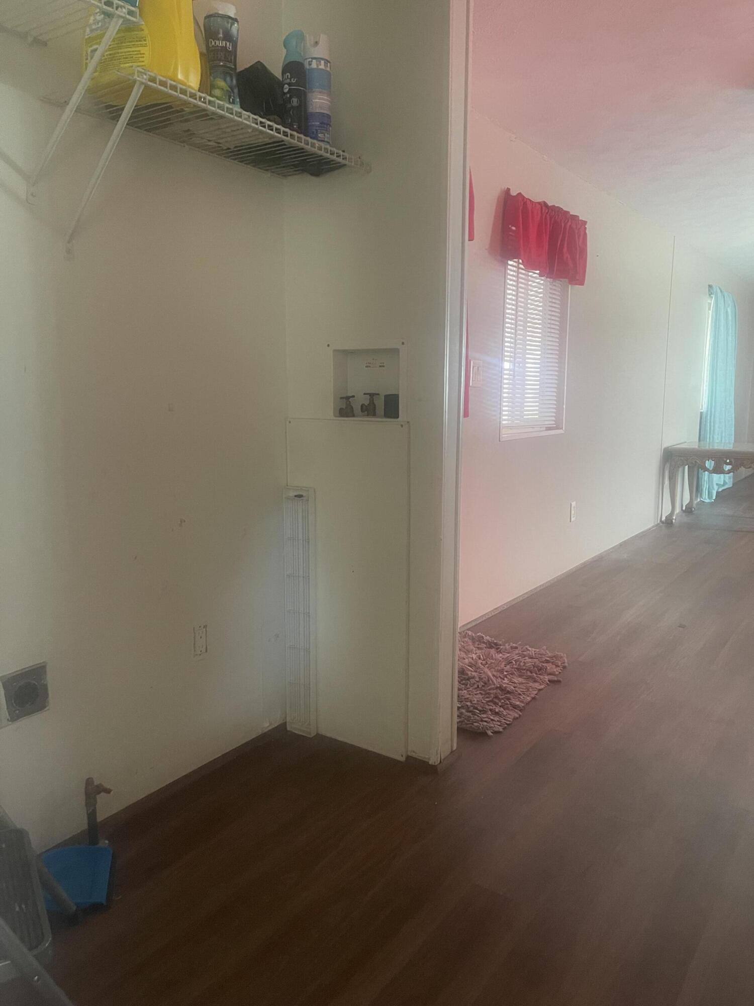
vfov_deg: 67.3
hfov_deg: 53.1
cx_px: 377
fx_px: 755
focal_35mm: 26
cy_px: 503
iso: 500
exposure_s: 1/60
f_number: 1.6
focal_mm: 5.1
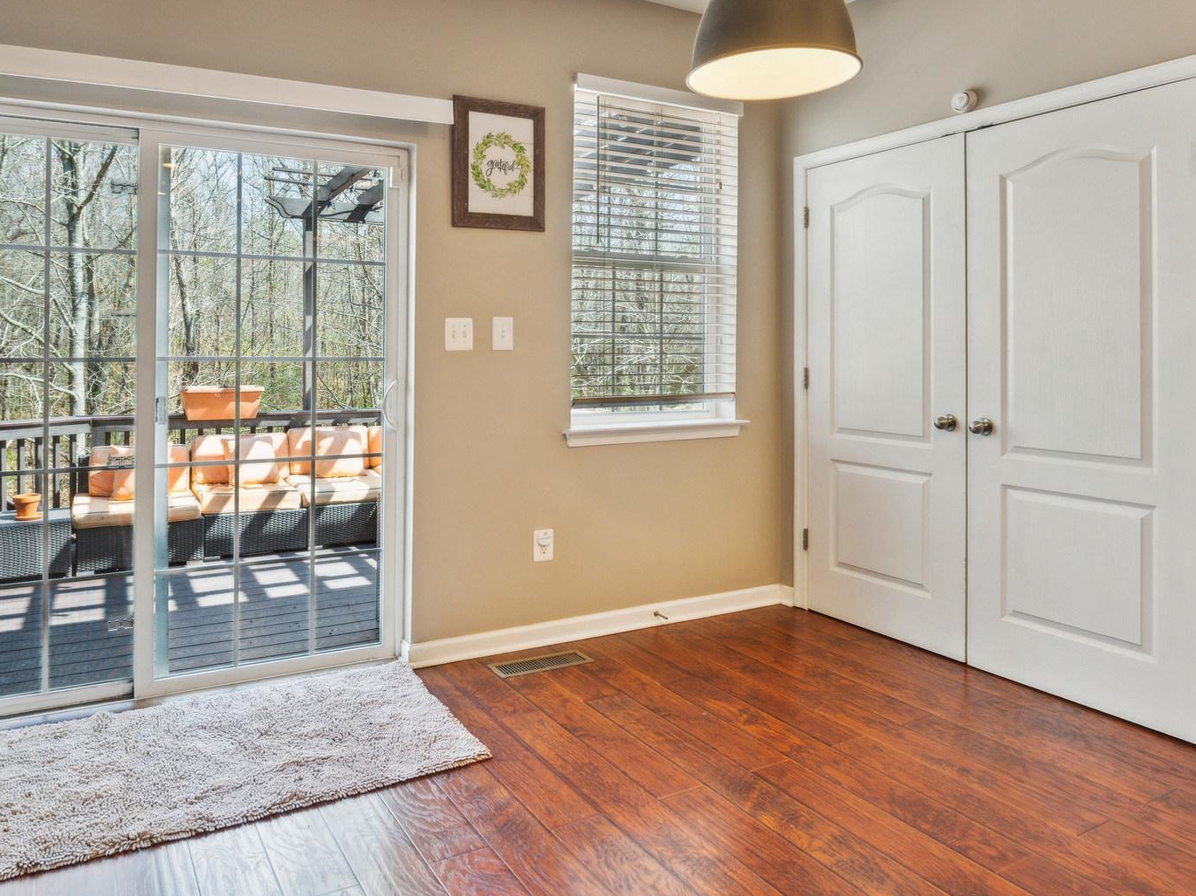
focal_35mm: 23
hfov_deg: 73.2
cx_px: 486
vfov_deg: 58.3
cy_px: 352
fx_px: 795
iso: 1250
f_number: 5.6
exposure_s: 1/125
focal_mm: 16
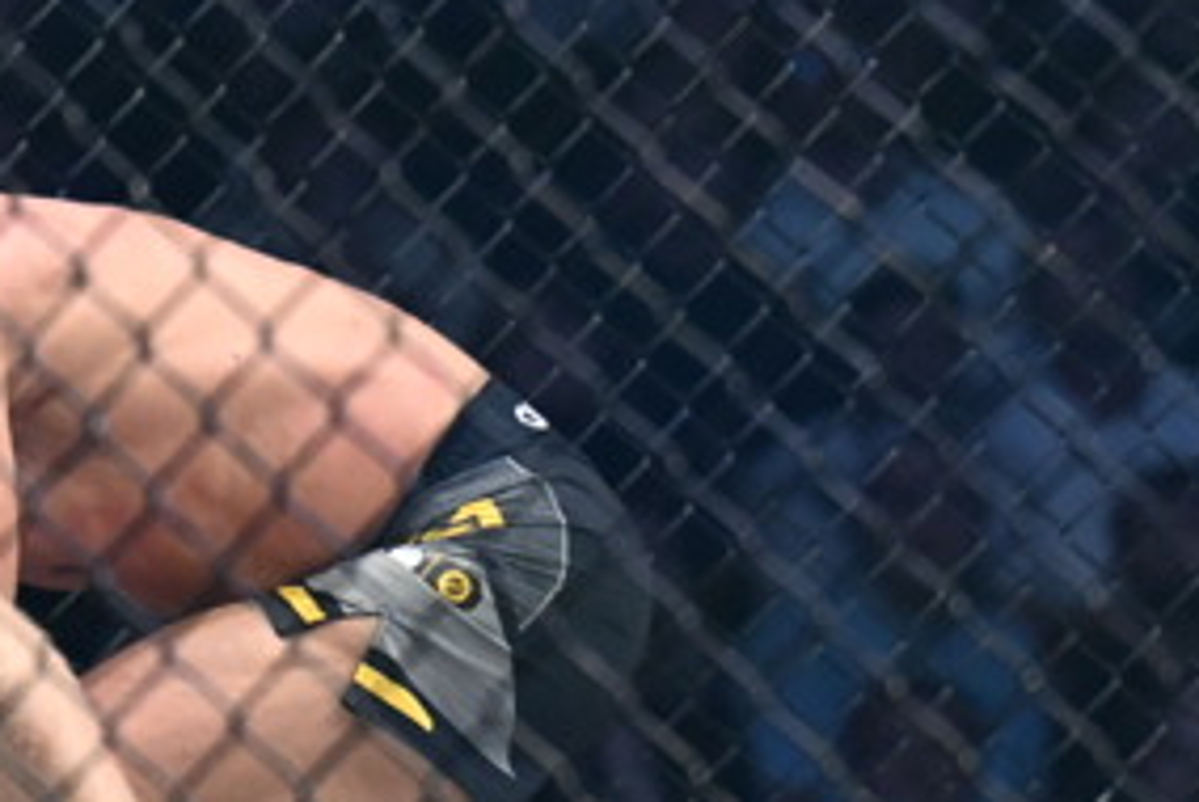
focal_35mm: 728
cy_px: 414
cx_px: -84
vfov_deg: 1.9
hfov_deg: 2.8
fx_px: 24271
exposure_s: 1/2000
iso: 5000
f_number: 4
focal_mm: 200
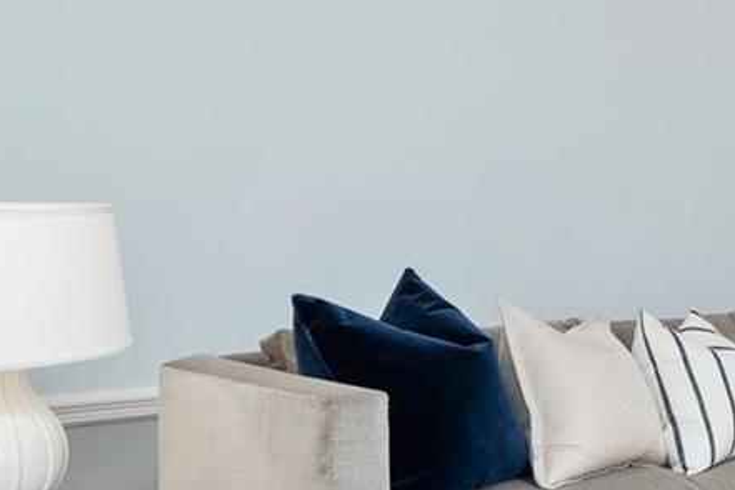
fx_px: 1184
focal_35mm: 58
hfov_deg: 27.0
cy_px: 262
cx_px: 1032
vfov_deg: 23.4
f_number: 7.1
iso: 400
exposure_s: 1/6
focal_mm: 8
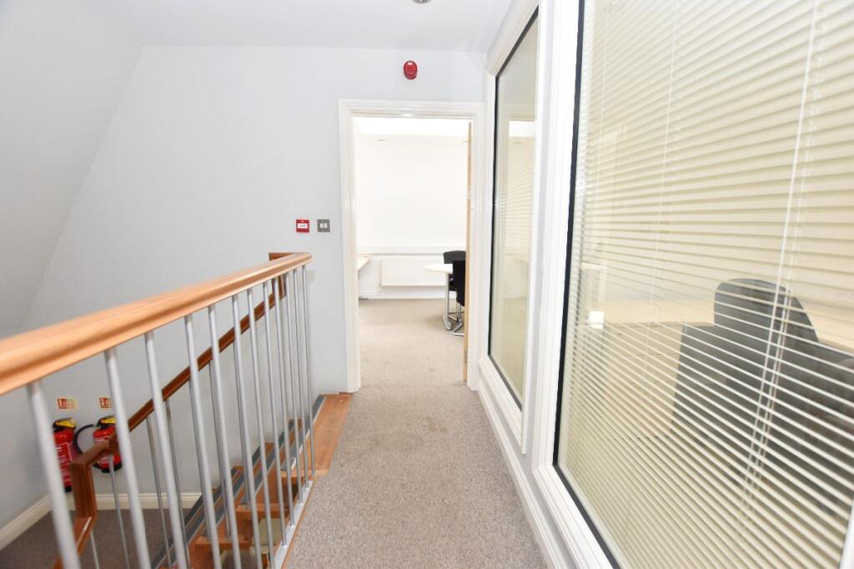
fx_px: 356
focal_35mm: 15
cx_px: 427
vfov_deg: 77.3
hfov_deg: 100.4
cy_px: 284
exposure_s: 1/200
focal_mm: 10
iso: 800
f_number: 5
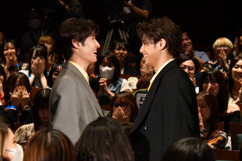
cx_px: 121
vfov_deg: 7.3
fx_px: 1261
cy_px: 80
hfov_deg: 11.0
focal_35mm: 188
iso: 8000
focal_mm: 125
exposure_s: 1/250
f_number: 9
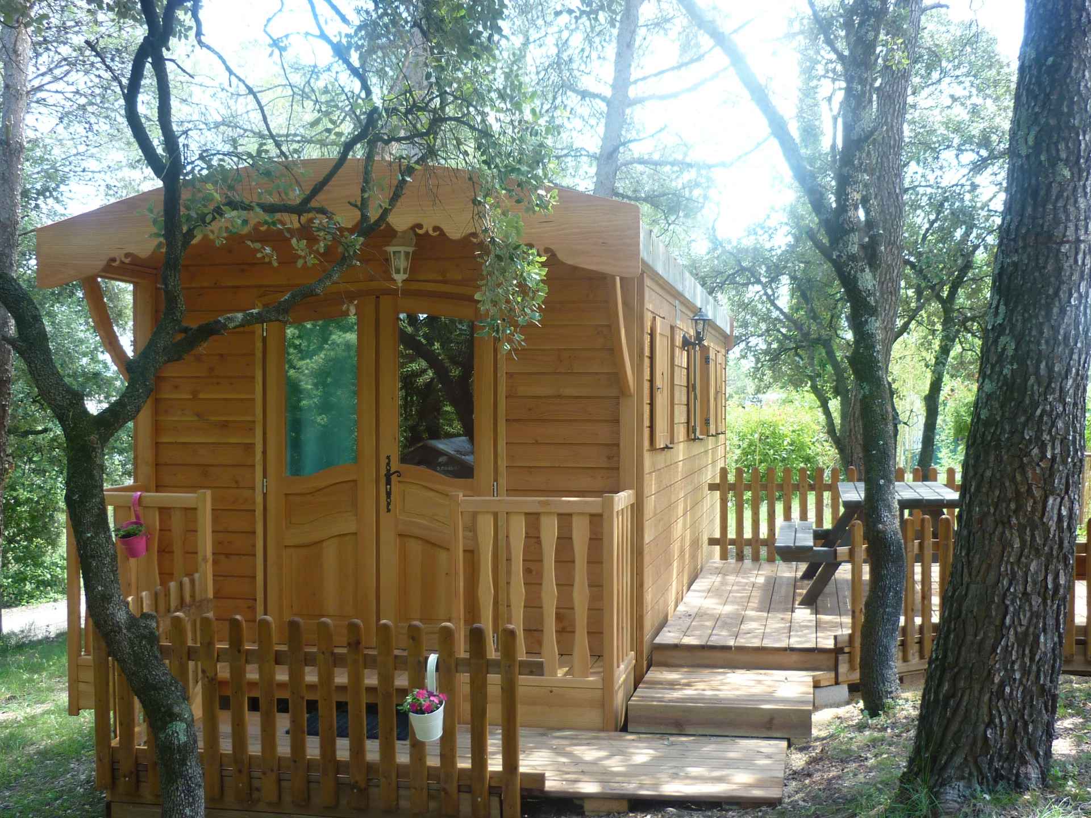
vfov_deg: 36.8
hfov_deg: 47.9
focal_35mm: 39
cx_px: 546
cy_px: 409
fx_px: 1229
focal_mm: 5.5
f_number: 2.8
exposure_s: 1/50
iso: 80
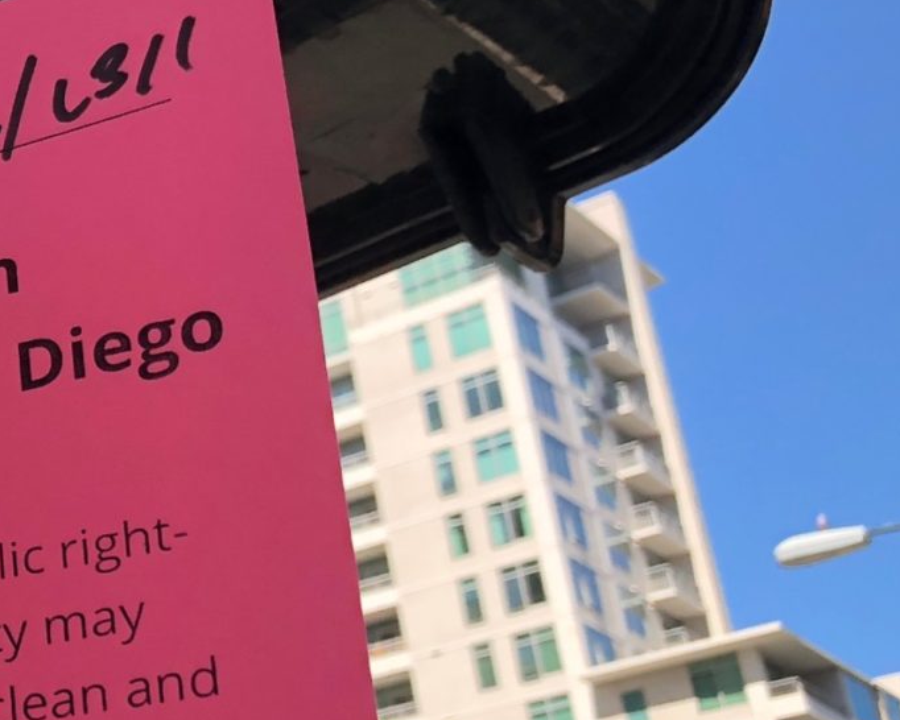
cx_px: -404
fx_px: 2265
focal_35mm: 85
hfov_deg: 19.8
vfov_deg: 18.0
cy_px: 481
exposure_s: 1/640
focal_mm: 3.99
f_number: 1.8
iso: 20
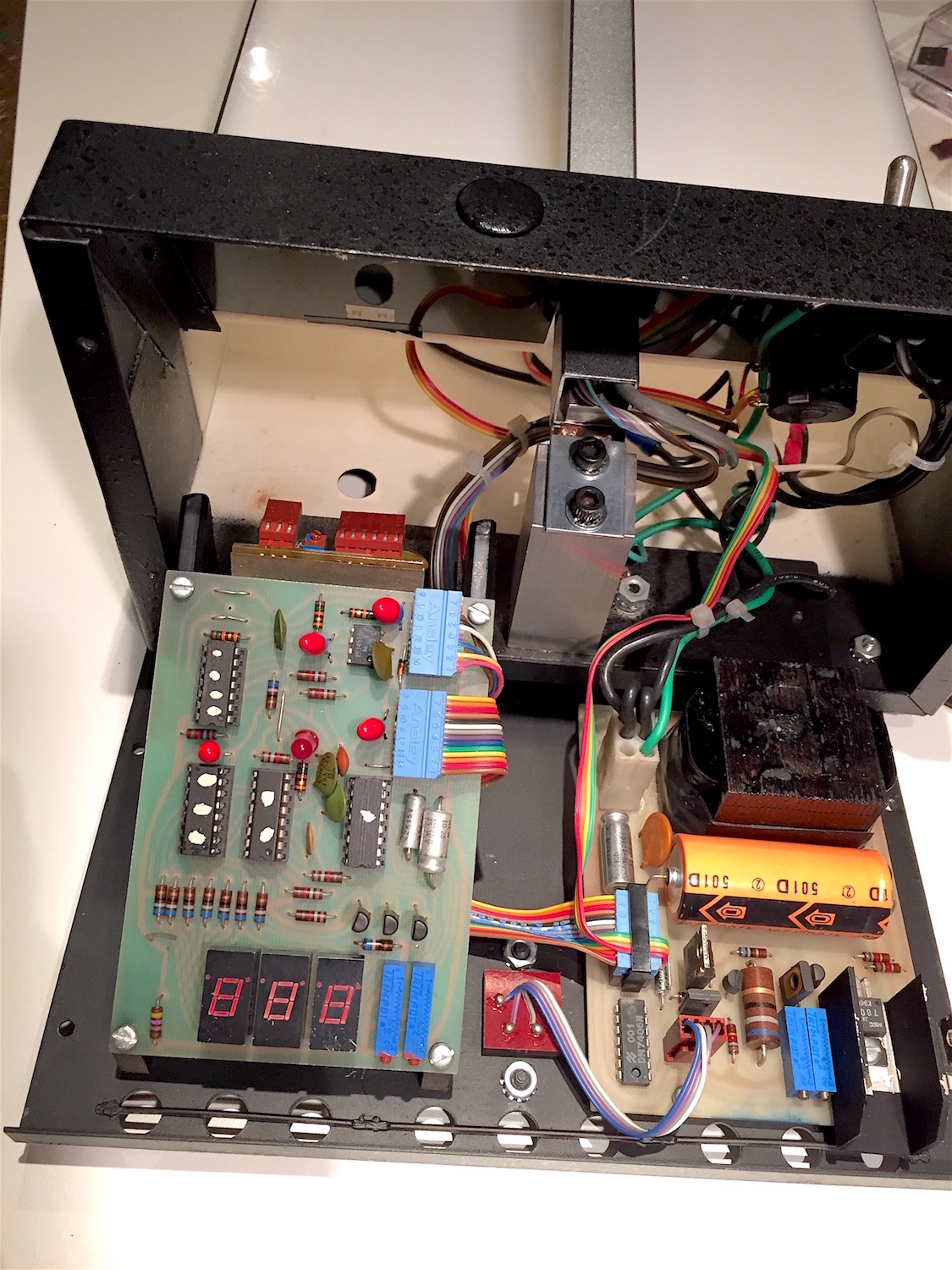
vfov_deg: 61.7
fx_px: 1063
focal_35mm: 29
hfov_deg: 48.2
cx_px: 476
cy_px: 635
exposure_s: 1/30
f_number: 2.2
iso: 50
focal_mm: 4.15
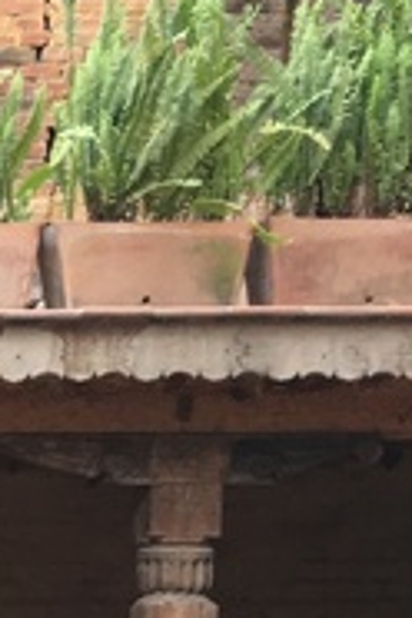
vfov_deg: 13.5
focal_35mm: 148
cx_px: -902
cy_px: 739
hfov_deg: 7.8
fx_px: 2540
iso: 32
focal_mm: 4.15
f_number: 2.2
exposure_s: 1/100
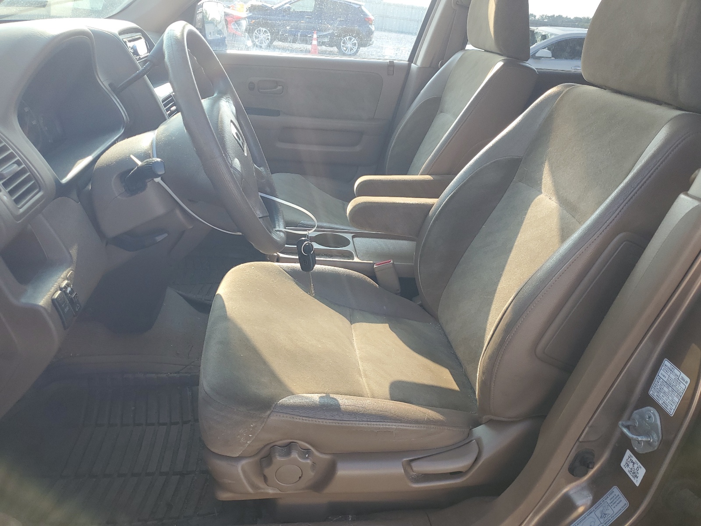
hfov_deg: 67.3
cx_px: 350
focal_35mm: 26
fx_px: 527
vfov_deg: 53.1
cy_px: 263
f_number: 1.5
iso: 50
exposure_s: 1/526
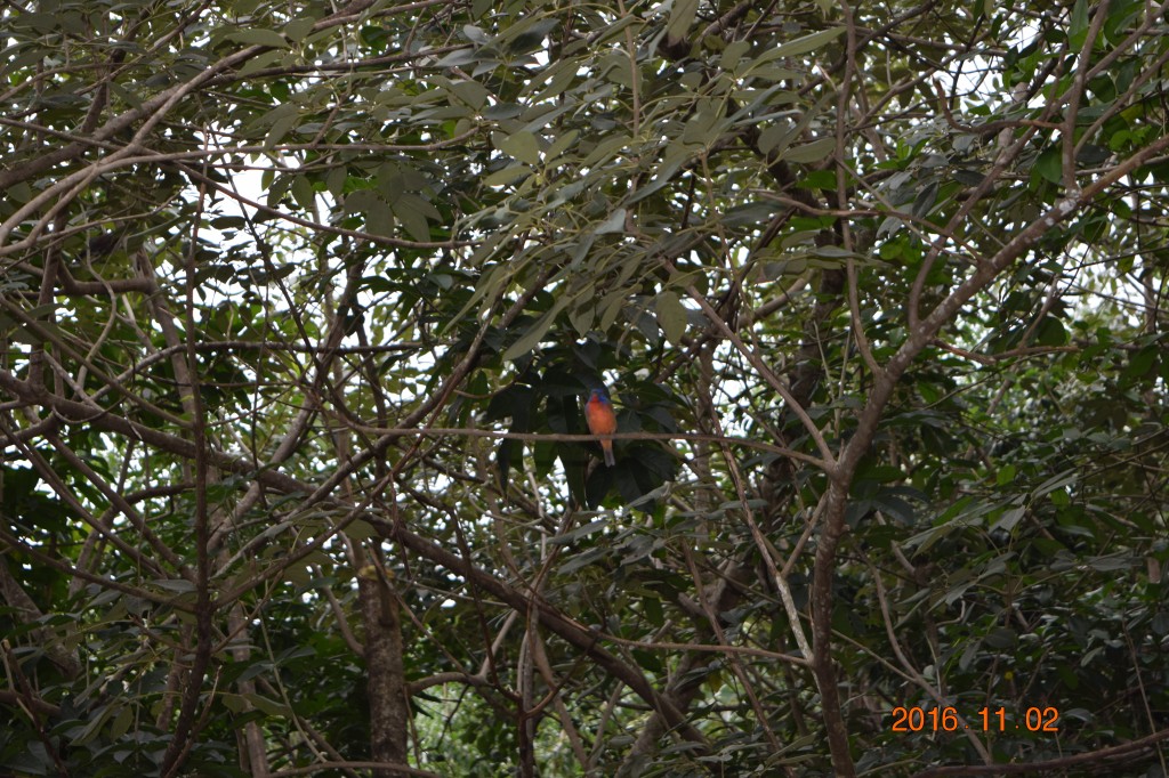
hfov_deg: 24.6
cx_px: 584
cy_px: 389
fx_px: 2678
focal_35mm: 82
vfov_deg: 16.5
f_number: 5.6
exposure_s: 1/125
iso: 100
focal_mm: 55
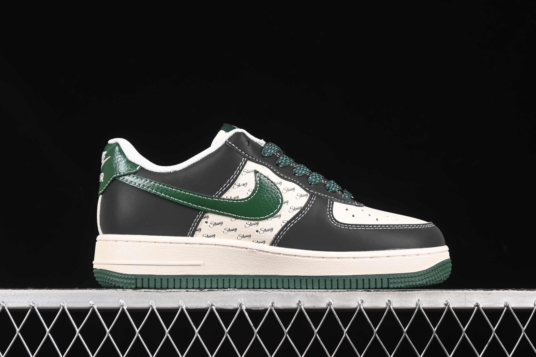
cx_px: 268
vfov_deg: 18.2
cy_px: 178
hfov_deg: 27.0
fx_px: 1117
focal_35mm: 75
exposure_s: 1/60
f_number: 6.3
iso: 160
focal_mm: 50
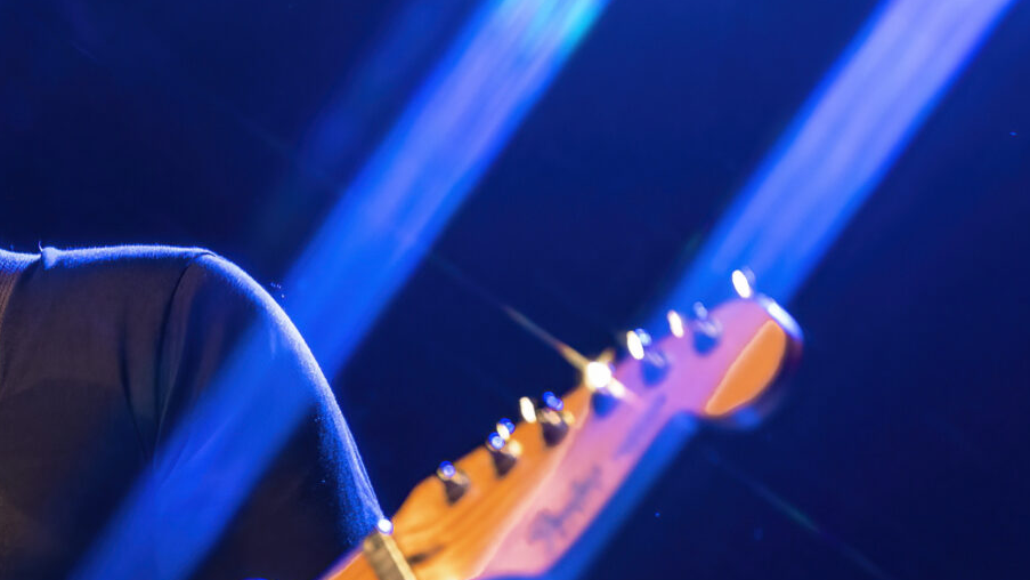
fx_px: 5189
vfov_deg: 6.4
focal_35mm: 190
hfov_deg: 11.2
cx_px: -95
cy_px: 519
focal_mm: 64
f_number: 2.8
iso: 2500
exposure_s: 1/200
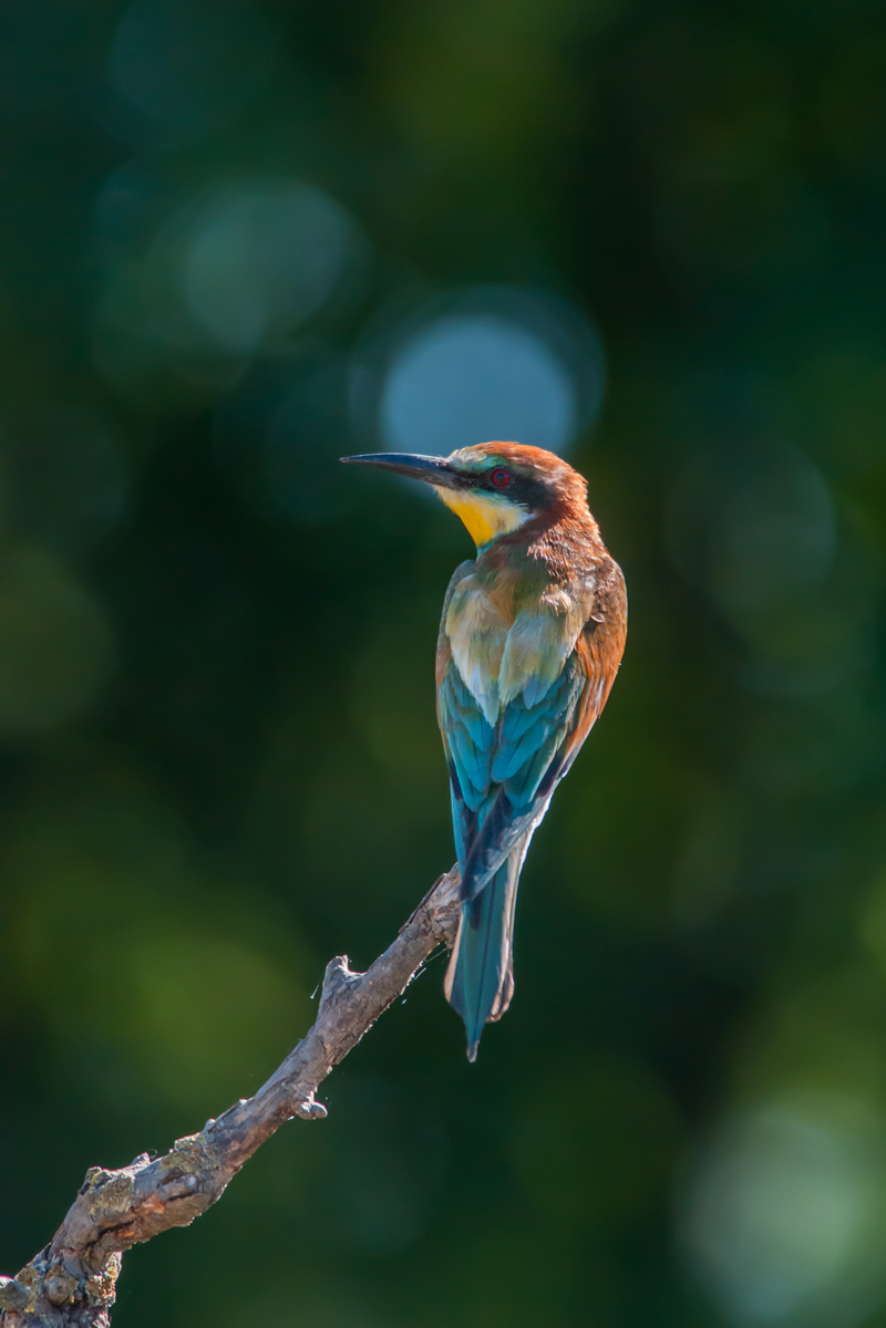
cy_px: 664
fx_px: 27685
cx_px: 443
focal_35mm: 750
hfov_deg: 1.8
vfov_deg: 2.7
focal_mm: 500
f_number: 6.7
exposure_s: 1/1250
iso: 1000
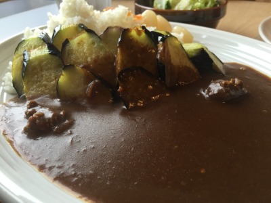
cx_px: 136
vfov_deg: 48.2
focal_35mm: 29
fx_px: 227
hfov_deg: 61.7
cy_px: 102
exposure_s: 1/120
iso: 50
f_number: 2.2
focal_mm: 4.15
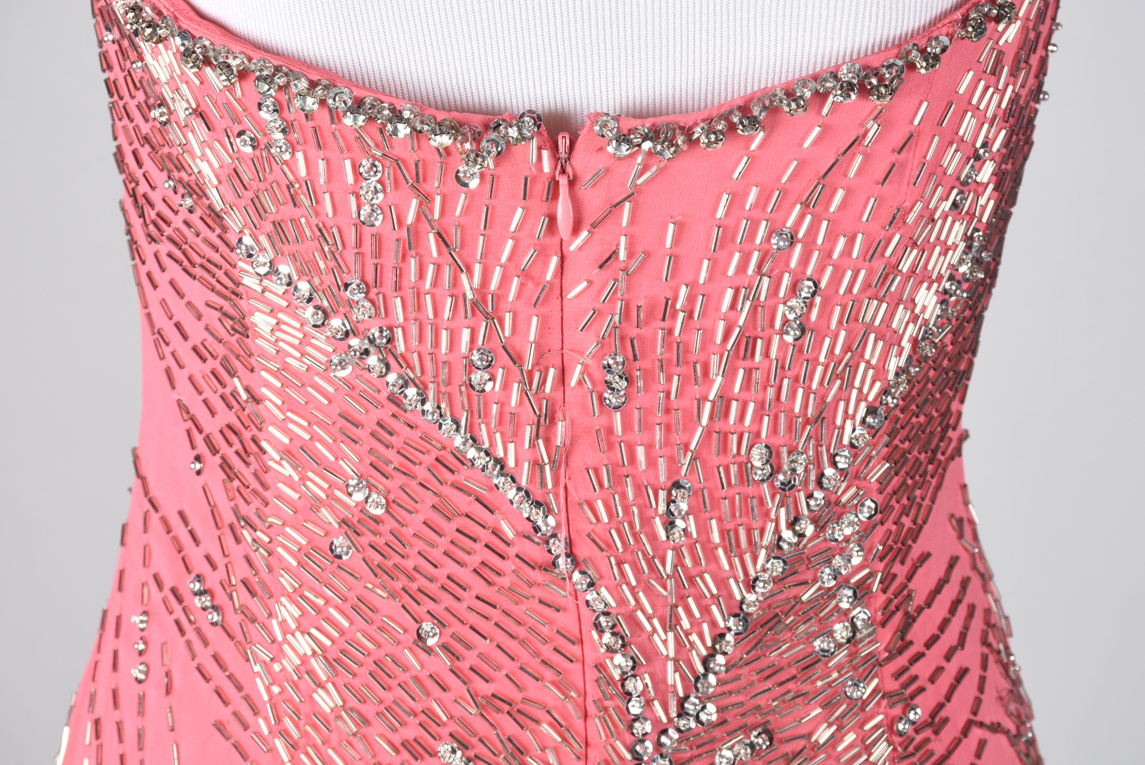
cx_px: 572
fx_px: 3820
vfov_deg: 11.4
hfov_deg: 17.0
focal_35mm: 120
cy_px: 382
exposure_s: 1/125
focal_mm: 80
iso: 200
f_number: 13
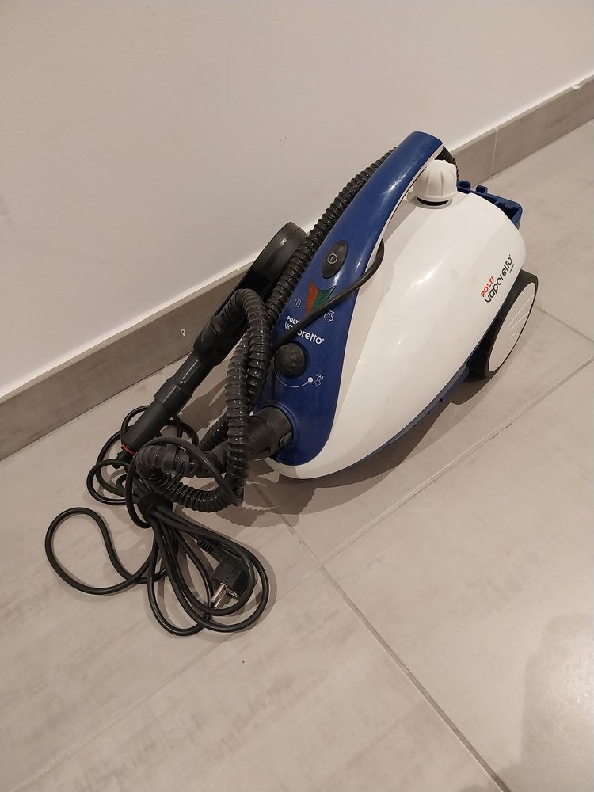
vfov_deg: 67.3
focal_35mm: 26
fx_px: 595
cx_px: 297
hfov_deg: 53.1
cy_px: 396
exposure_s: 1/50
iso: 200
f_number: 1.8
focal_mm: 4
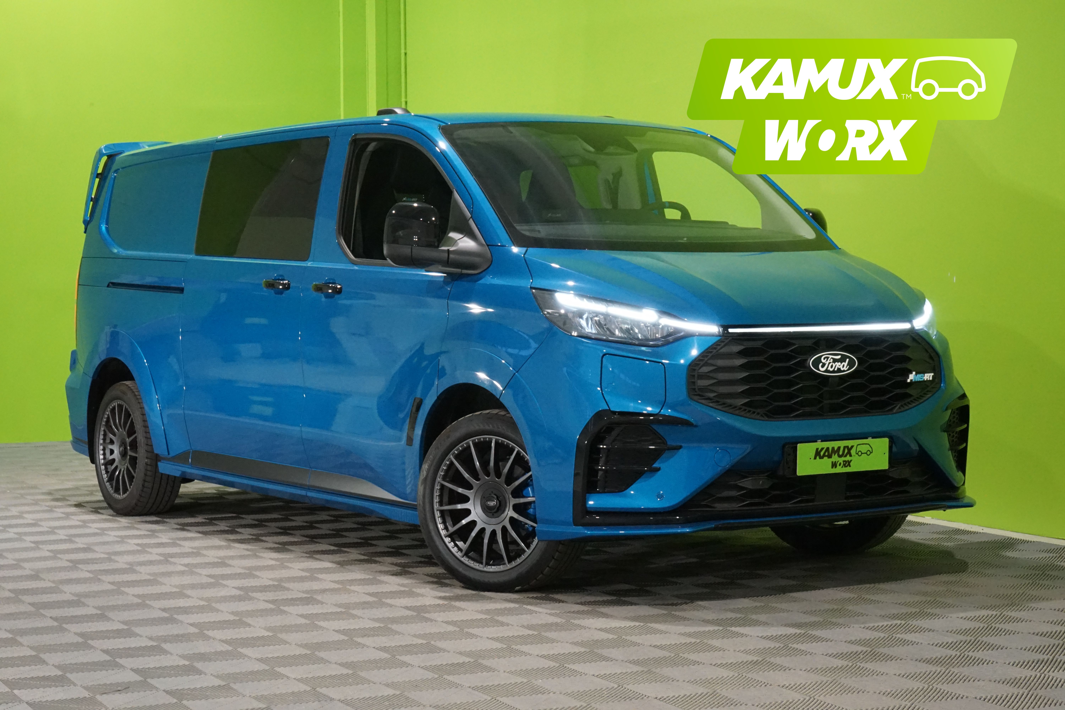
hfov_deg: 28.8
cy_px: 355
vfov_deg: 19.5
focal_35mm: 70
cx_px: 532
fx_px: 2071
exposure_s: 1/25
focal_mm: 70
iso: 6400
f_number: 20
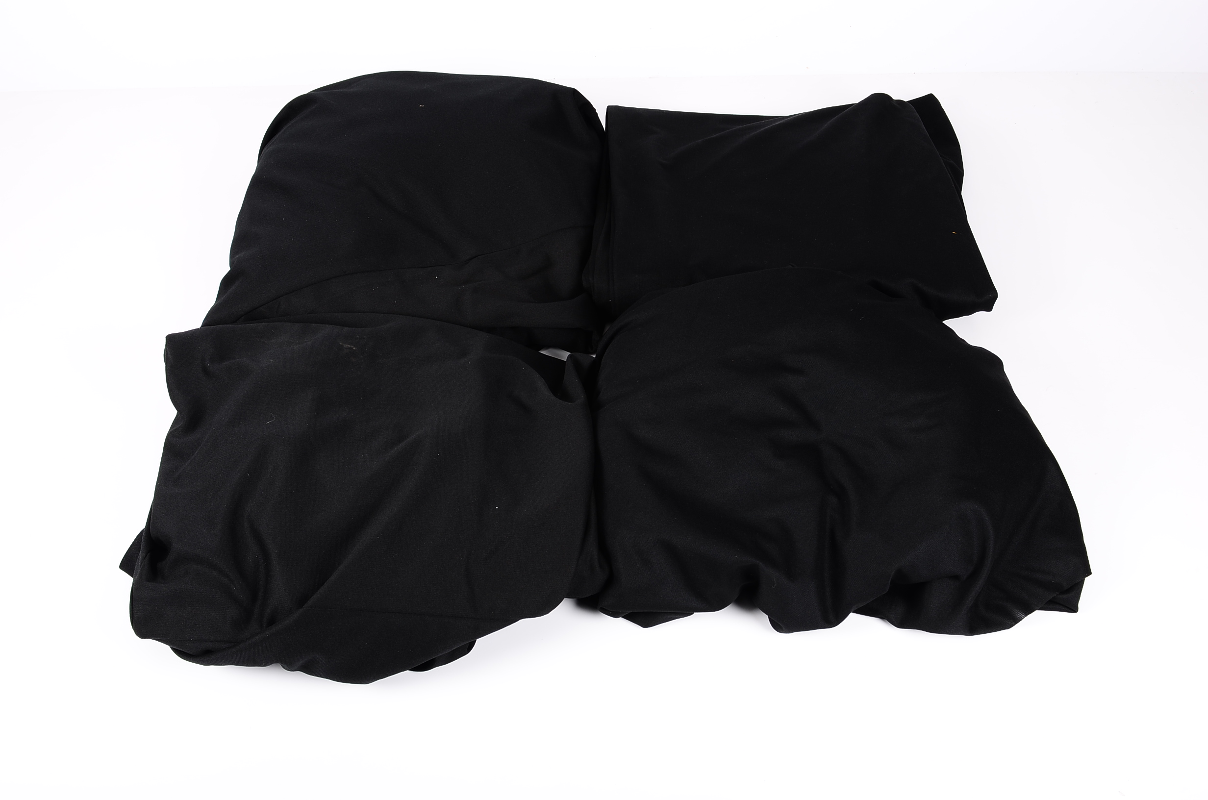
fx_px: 1406
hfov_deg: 46.5
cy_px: 400
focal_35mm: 42
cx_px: 604
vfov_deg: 31.8
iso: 100
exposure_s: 1/250
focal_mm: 28
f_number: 10
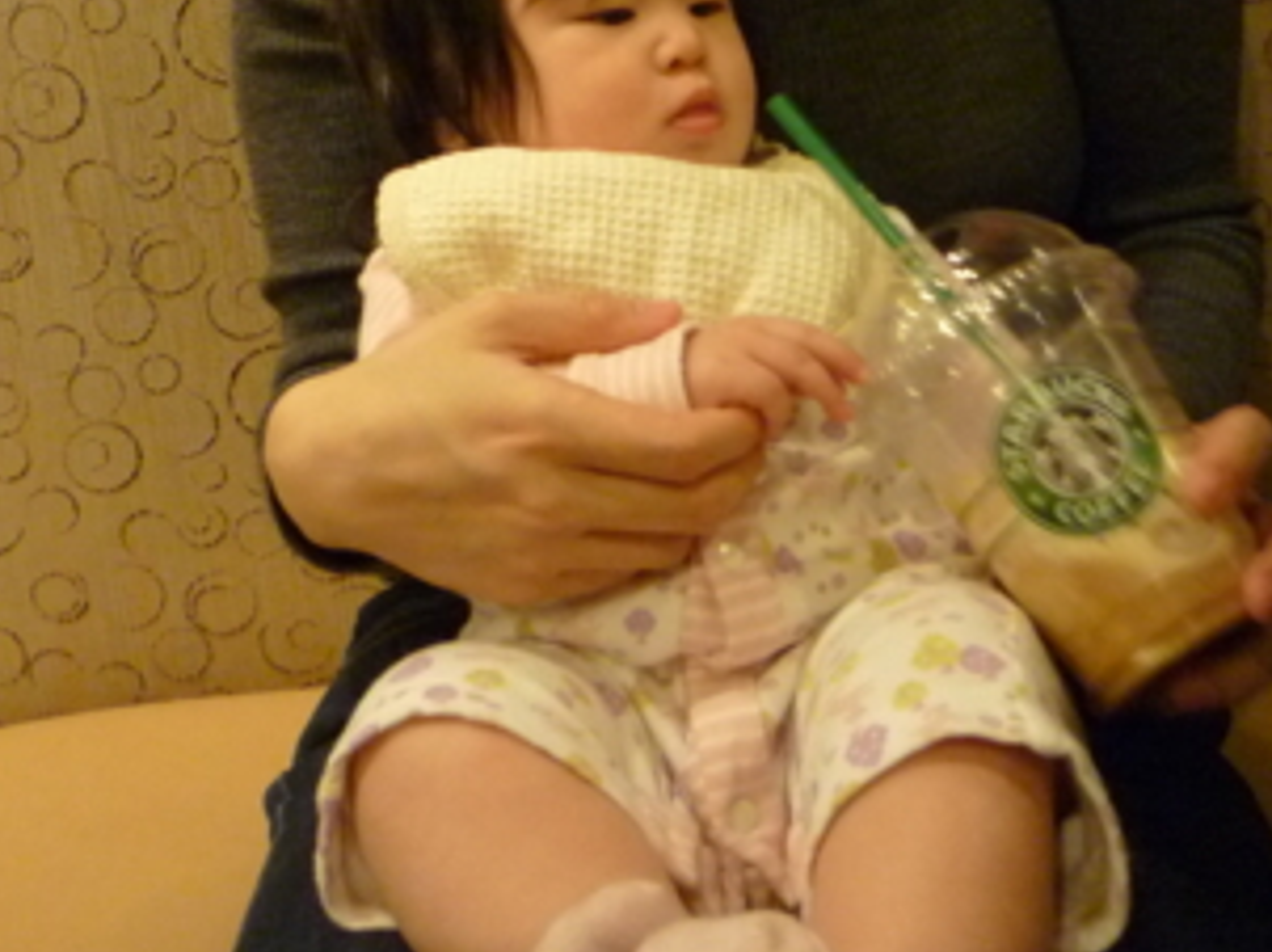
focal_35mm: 53
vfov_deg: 26.2
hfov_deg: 36.2
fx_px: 1946
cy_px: 17
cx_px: 644
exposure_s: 1/10
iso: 400
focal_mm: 4.4
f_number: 2.8
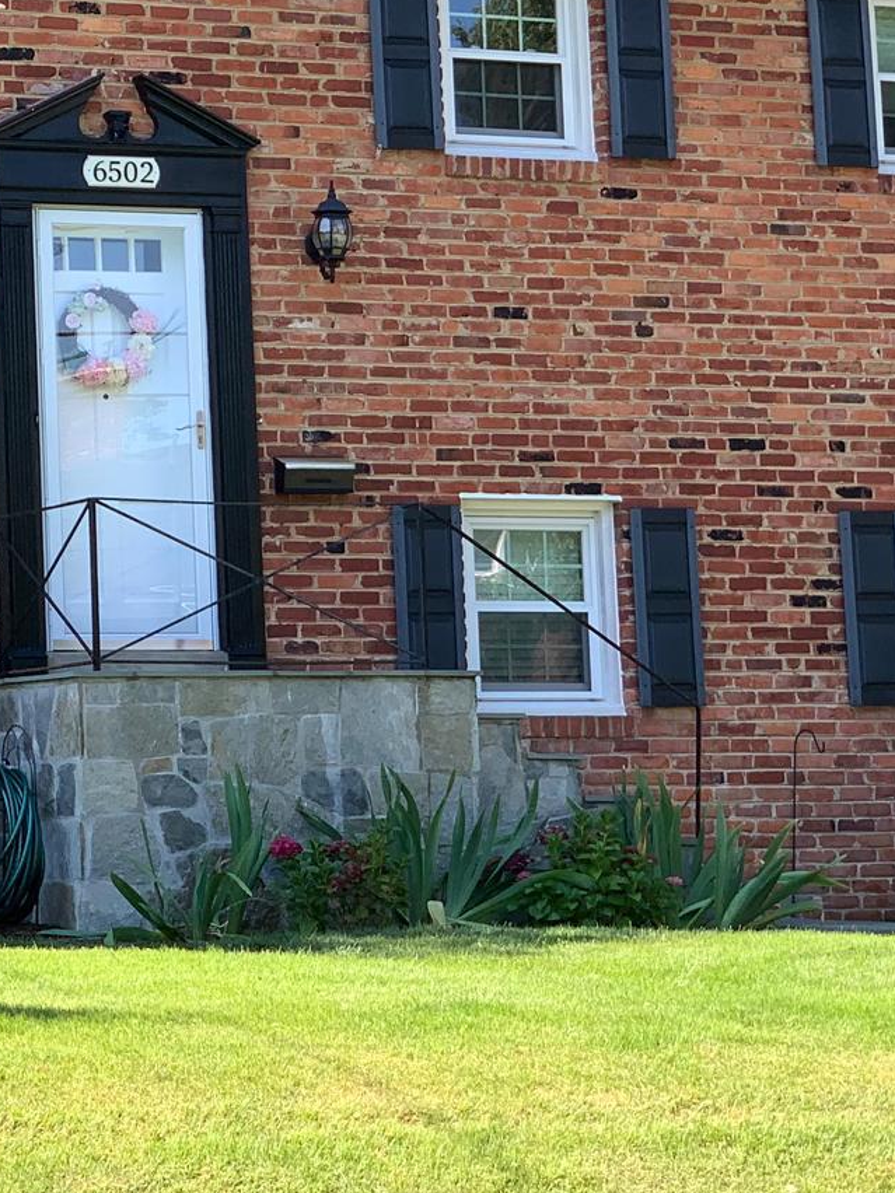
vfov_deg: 15.6
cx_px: -108
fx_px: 4309
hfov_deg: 11.7
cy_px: 214
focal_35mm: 125
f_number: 2.4
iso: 16
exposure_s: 1/207
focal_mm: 6
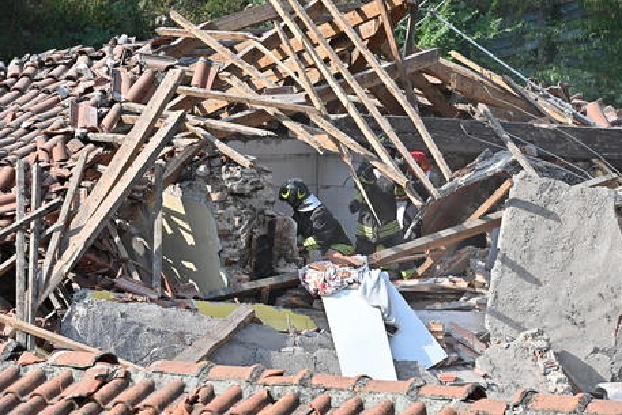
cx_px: 311
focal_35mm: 200
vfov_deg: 6.9
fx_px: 3456
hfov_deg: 10.3
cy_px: 208
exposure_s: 1/400
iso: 400
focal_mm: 200
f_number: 10
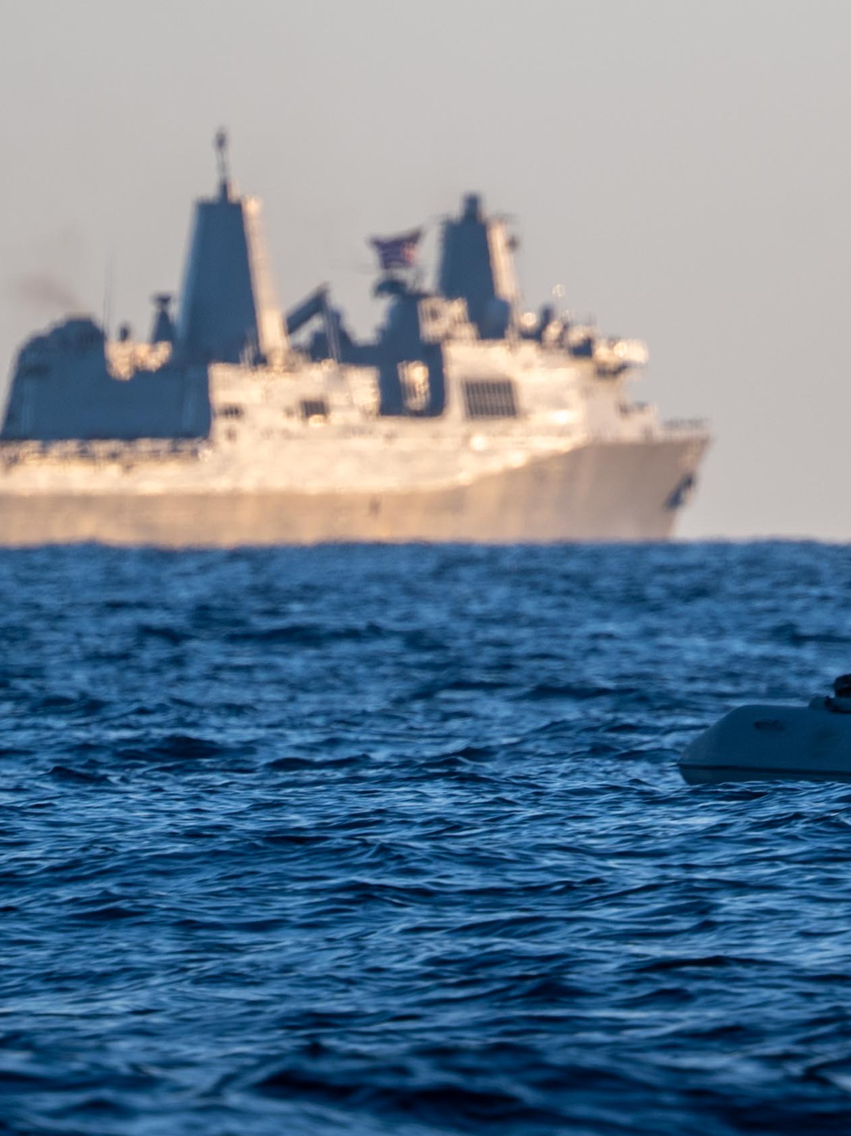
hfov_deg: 1.1
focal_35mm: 1370
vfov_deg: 1.4
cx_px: 867
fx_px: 44912
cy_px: 281
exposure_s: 1/200
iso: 100
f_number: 6.3
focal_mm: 400
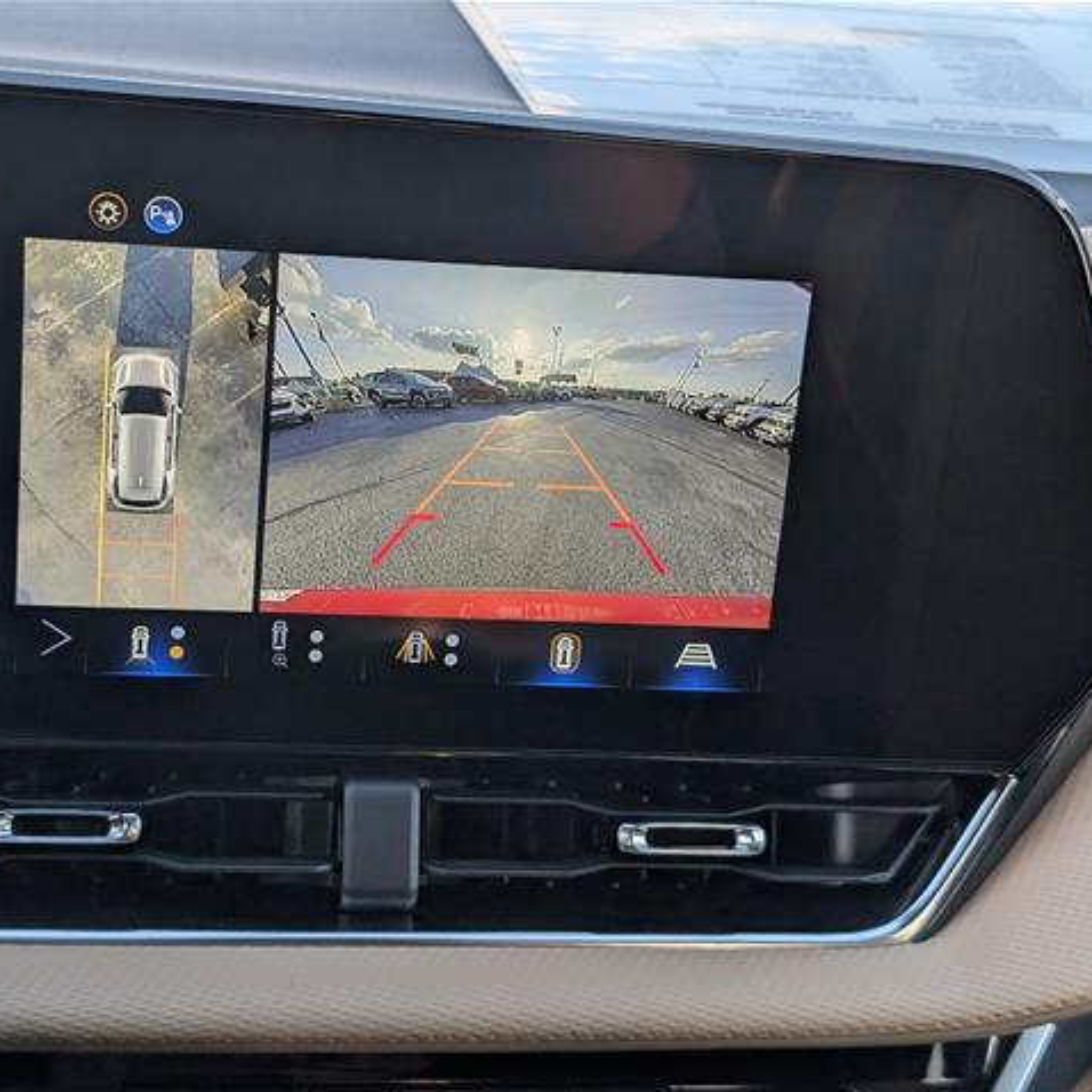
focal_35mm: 58
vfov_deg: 29.6
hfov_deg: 29.5
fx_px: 2070
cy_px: 546
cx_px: 491
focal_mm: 6.9
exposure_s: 1/130
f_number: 1.68
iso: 21
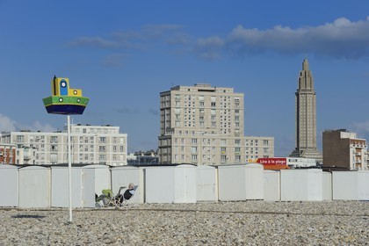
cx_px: 184
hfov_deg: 18.6
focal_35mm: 110
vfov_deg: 12.5
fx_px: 1127
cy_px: 123
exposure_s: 1/640
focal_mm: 110
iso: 200
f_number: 10
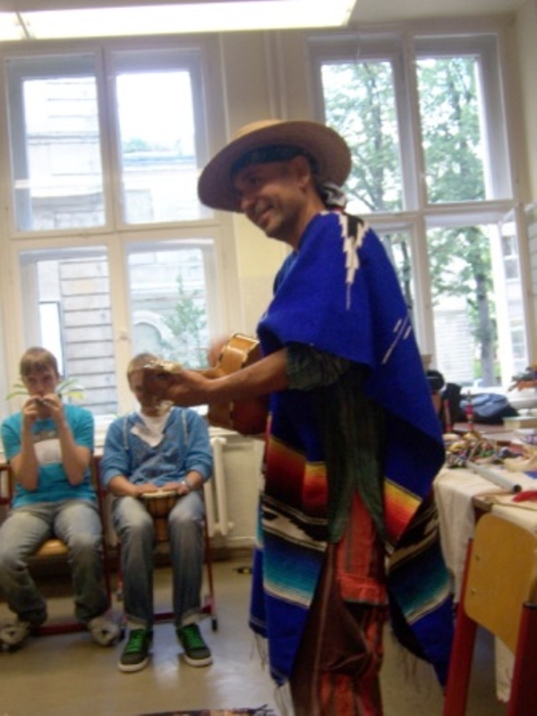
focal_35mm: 40
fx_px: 827
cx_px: 268
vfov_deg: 46.8
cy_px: 358
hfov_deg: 36.0
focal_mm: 6.7
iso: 140
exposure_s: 1/30
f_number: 4
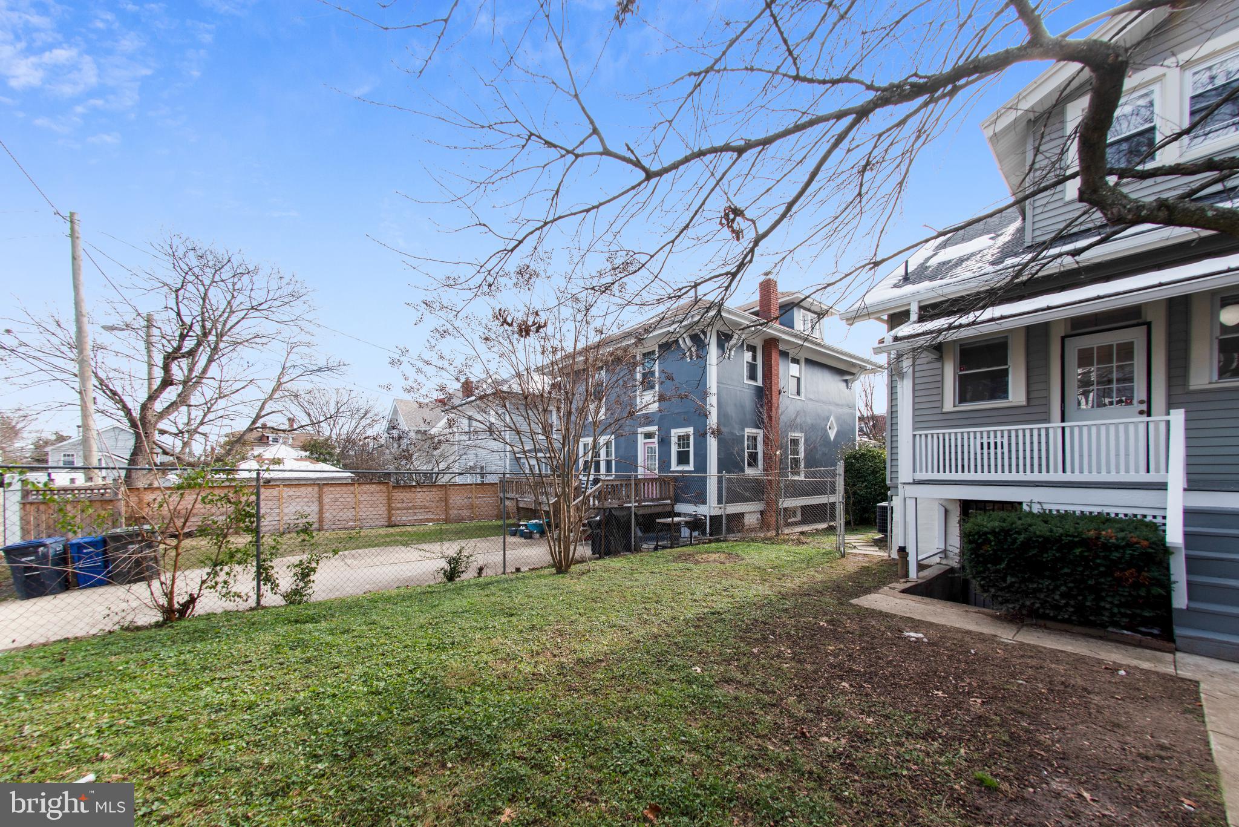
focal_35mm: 16
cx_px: 620
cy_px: 414
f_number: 8
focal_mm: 16
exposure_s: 1/250
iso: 100
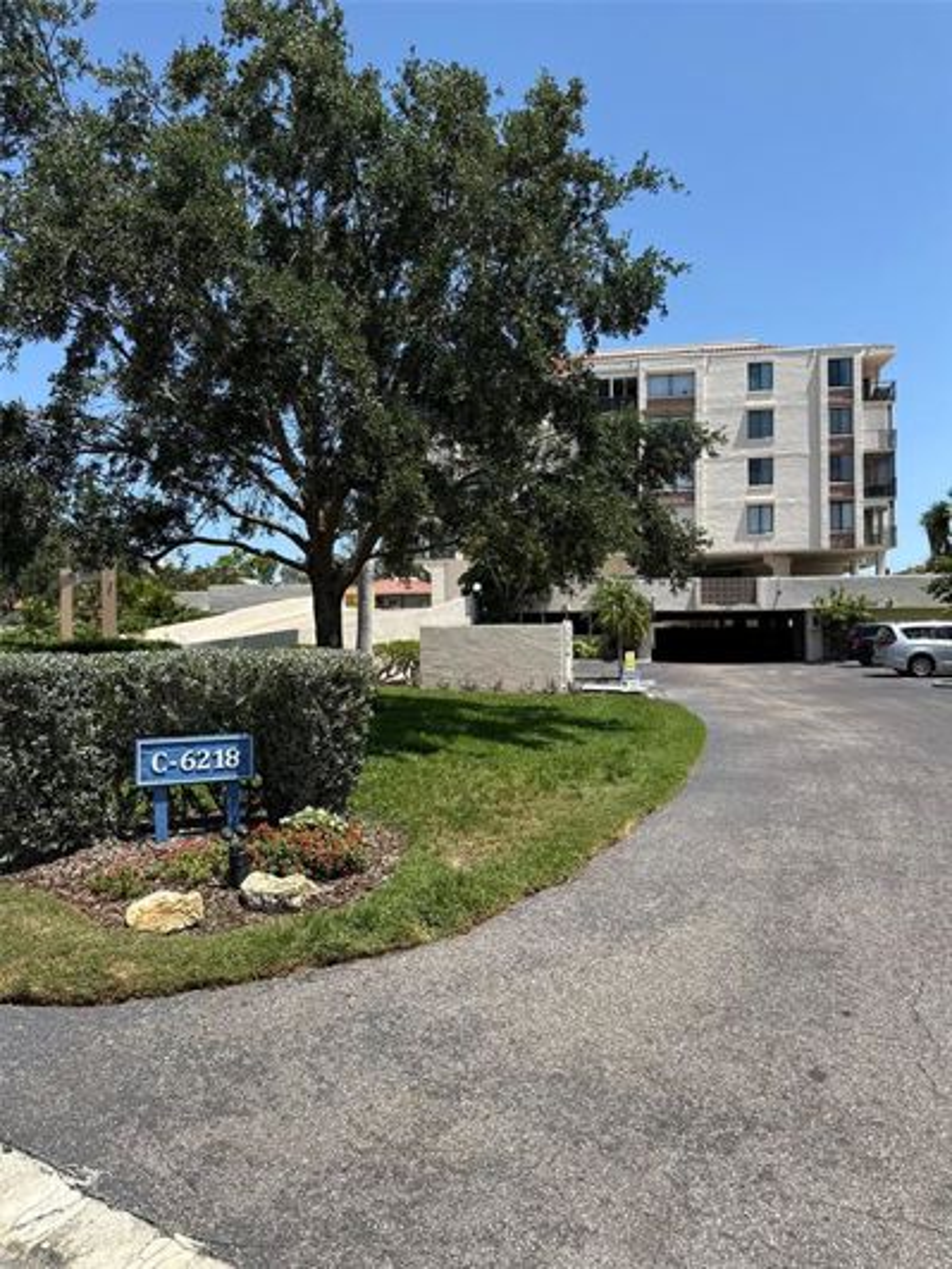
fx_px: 880
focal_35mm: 24
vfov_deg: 71.6
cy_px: 634
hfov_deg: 56.8
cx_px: 476
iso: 80
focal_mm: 6.76
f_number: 1.78
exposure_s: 1/3759
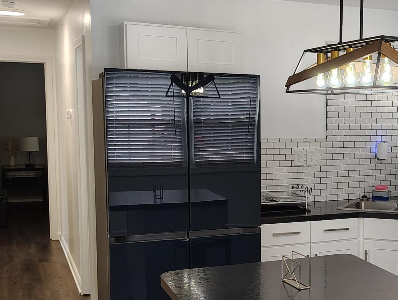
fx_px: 702
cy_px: 184
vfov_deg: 24.0
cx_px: 409
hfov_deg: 29.3
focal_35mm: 61
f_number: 1.8
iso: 1191
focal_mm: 5.56
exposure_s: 1/120
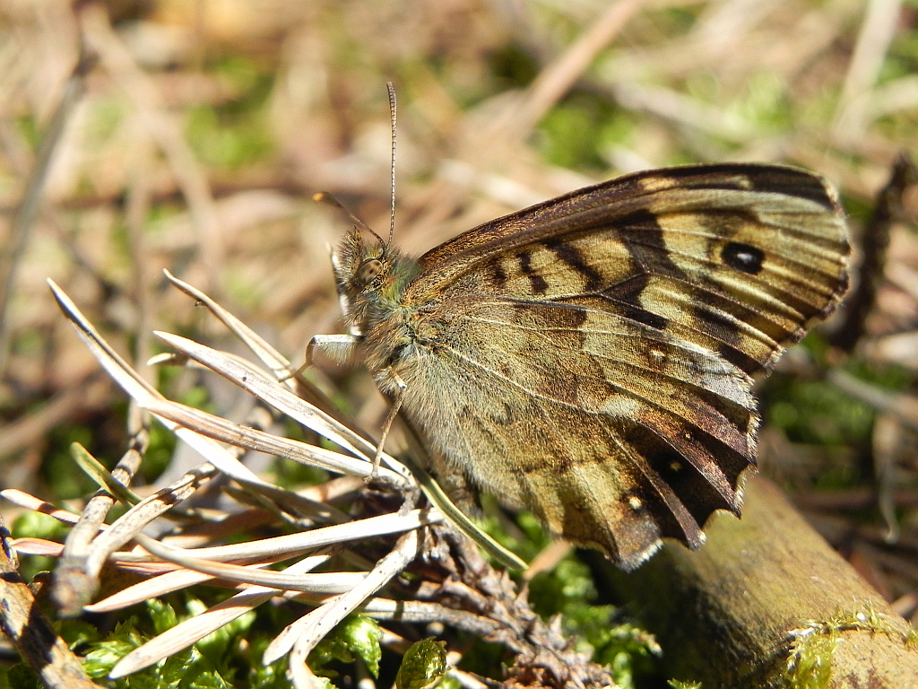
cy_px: 344
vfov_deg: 17.4
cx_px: 459
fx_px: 2254
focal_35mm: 85
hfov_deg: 23.0
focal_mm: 15.1
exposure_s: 1/580
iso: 160
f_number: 4.5
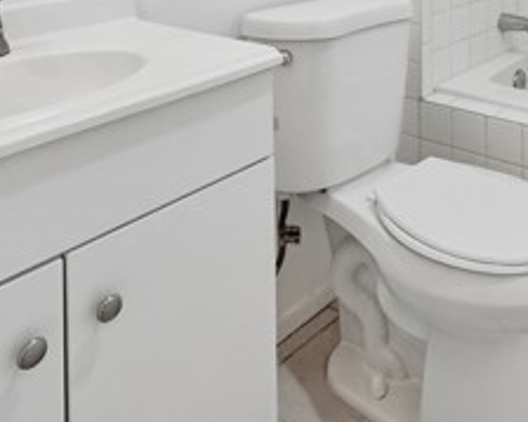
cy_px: -127
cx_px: 455
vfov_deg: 30.2
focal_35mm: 39
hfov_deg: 43.6
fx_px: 609
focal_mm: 2.2
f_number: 2.2
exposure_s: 1/120
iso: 100
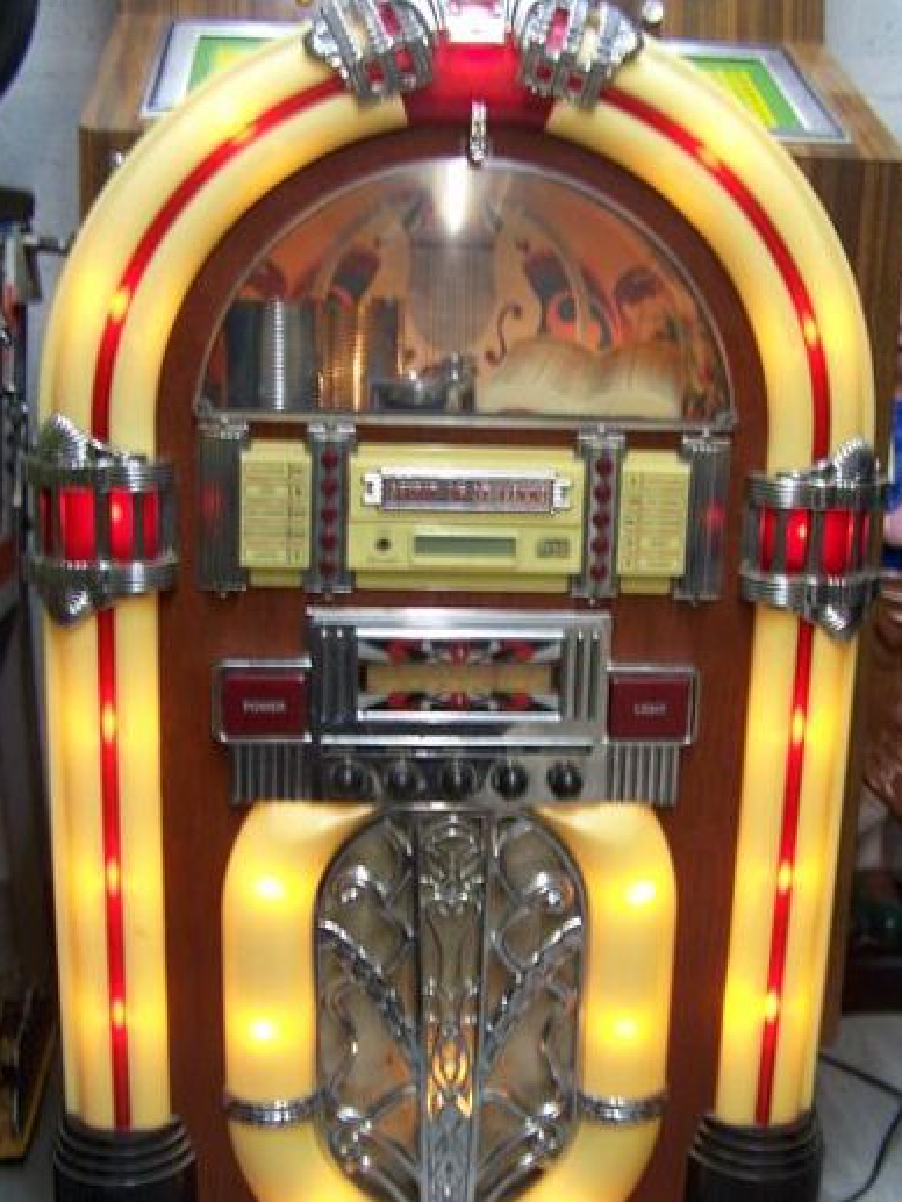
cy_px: 667
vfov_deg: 40.4
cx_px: 470
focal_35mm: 47
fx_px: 1632
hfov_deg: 30.9
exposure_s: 1/10
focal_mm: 6.3
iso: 160
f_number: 2.8
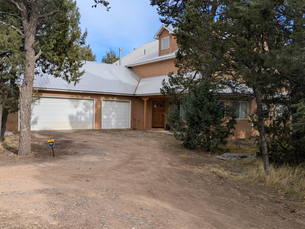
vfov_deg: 45.5
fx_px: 273
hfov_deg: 58.2
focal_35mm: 31
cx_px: 138
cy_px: 118
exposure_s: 1/1230
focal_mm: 6.81
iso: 46
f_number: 1.85
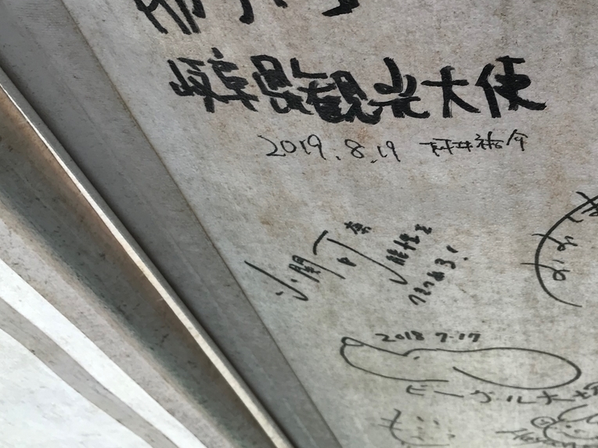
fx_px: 760
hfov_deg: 42.0
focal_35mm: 44
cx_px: 426
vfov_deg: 32.6
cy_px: 148
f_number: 1.8
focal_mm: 3.99
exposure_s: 1/141
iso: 20
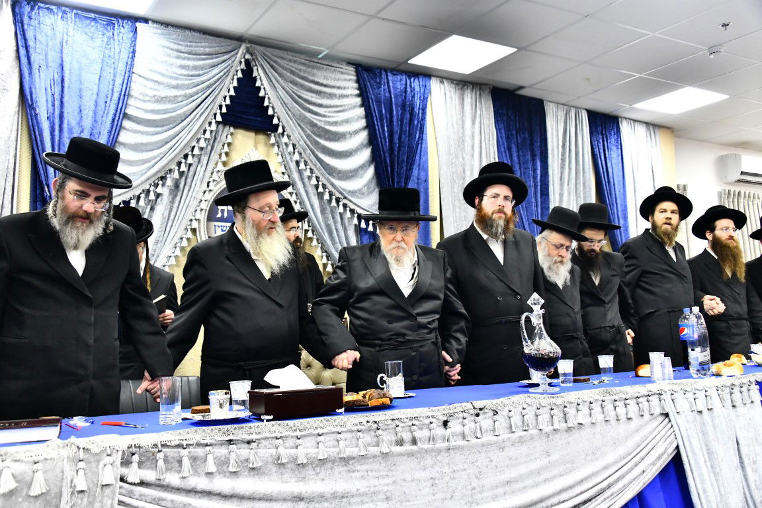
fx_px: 677
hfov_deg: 58.7
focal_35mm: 32
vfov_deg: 41.1
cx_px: 381
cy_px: 254
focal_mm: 32
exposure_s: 1/100
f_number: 5.6
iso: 3200
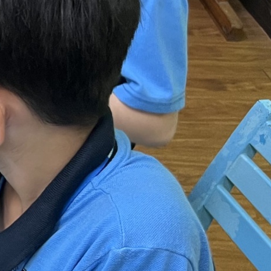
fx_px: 895
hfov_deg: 14.7
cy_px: 149
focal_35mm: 101
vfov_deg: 17.2
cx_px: -245
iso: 160
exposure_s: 1/60
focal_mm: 5.1
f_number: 1.6
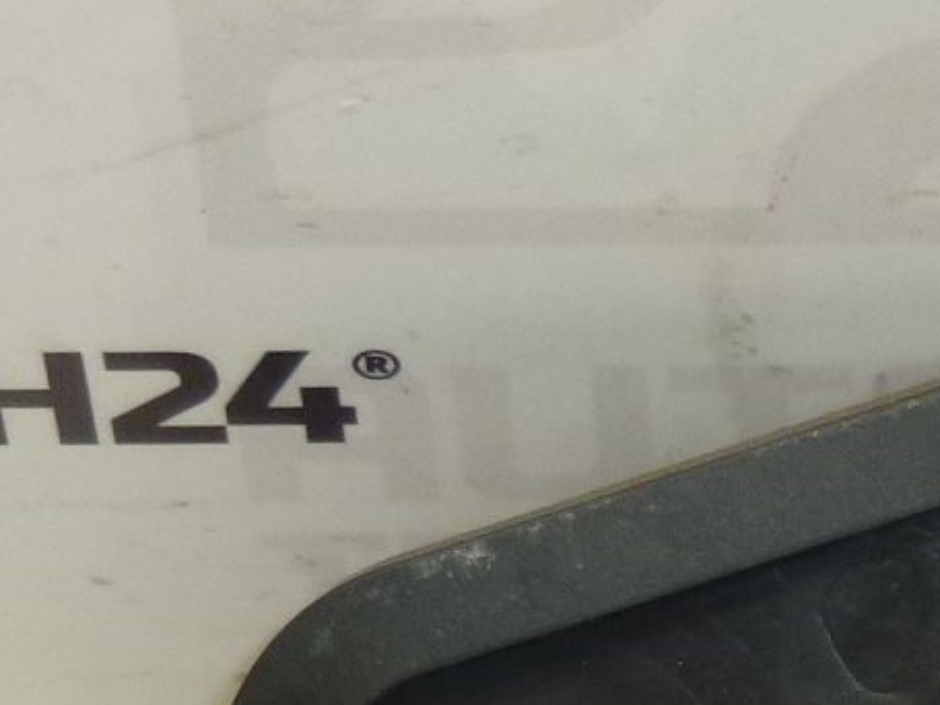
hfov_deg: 8.7
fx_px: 5974
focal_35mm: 220
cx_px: 1482
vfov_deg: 6.6
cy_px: 1140
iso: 160
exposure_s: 1/60
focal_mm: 8.7
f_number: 4.1
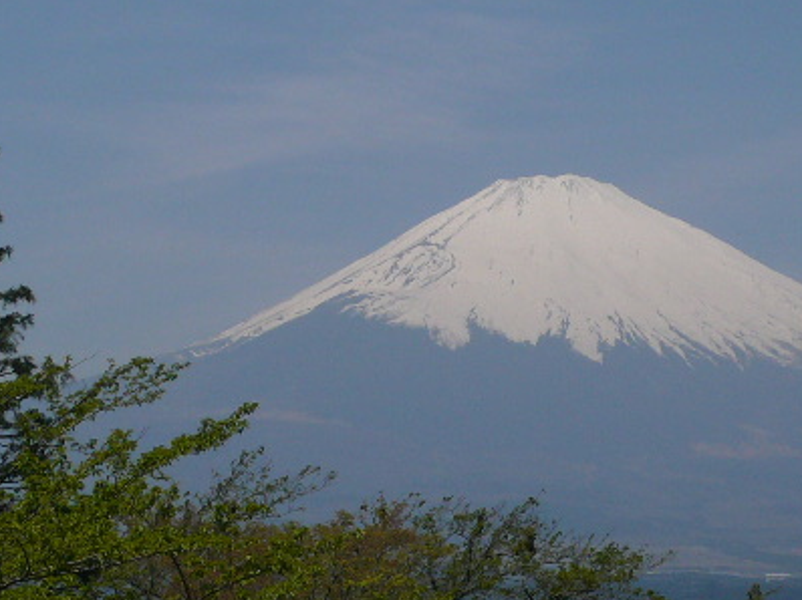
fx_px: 3242
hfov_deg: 14.1
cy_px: 459
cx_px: 566
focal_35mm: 140
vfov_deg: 10.6
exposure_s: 1/320
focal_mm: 9.6
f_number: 11
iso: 100
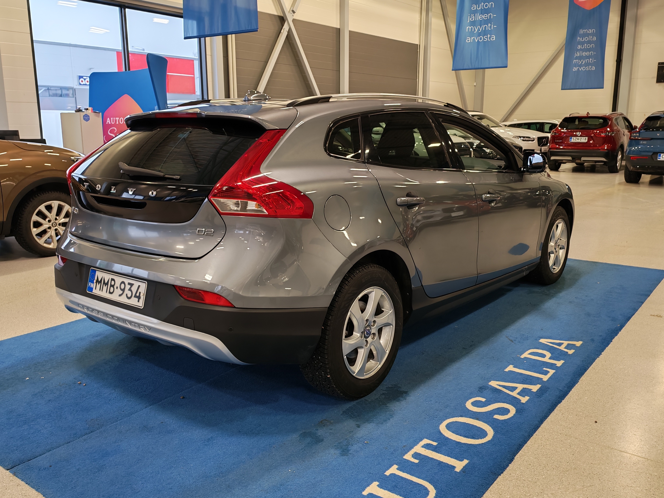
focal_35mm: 32
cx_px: 332
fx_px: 614
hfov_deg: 56.8
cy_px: 249
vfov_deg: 44.2
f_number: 1.9
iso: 125
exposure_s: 1/100
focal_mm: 6.12
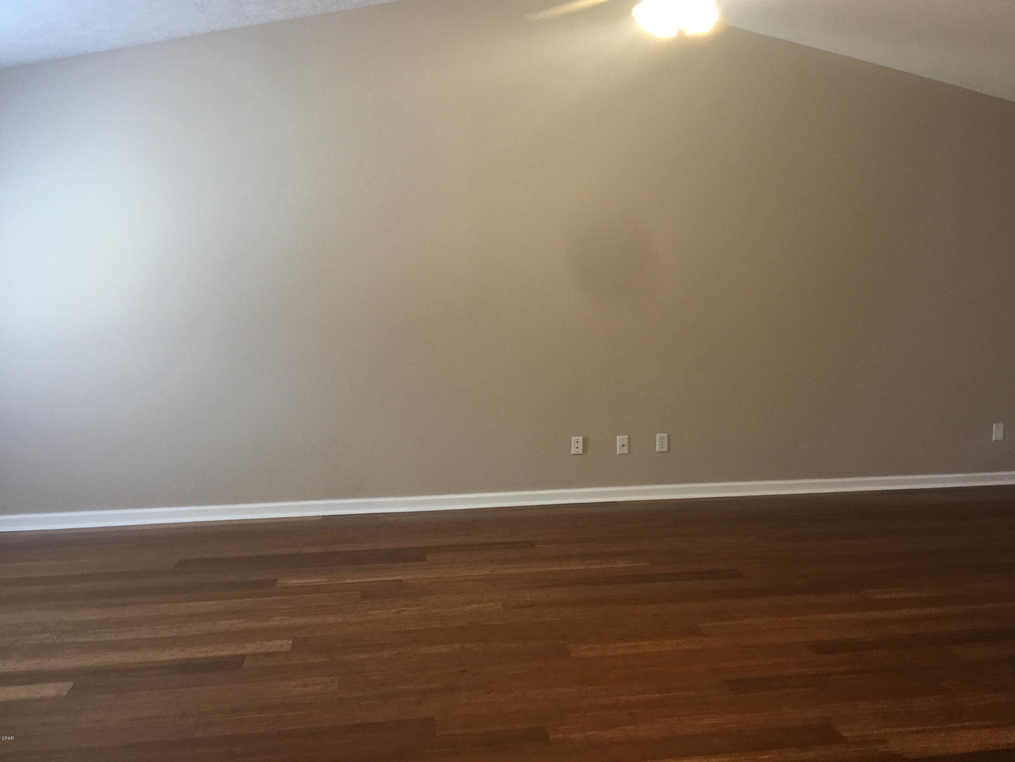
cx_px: 527
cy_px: 357
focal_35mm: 31
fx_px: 909
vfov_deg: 45.4
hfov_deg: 58.3
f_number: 2.2
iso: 50
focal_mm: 4.15
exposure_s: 1/15
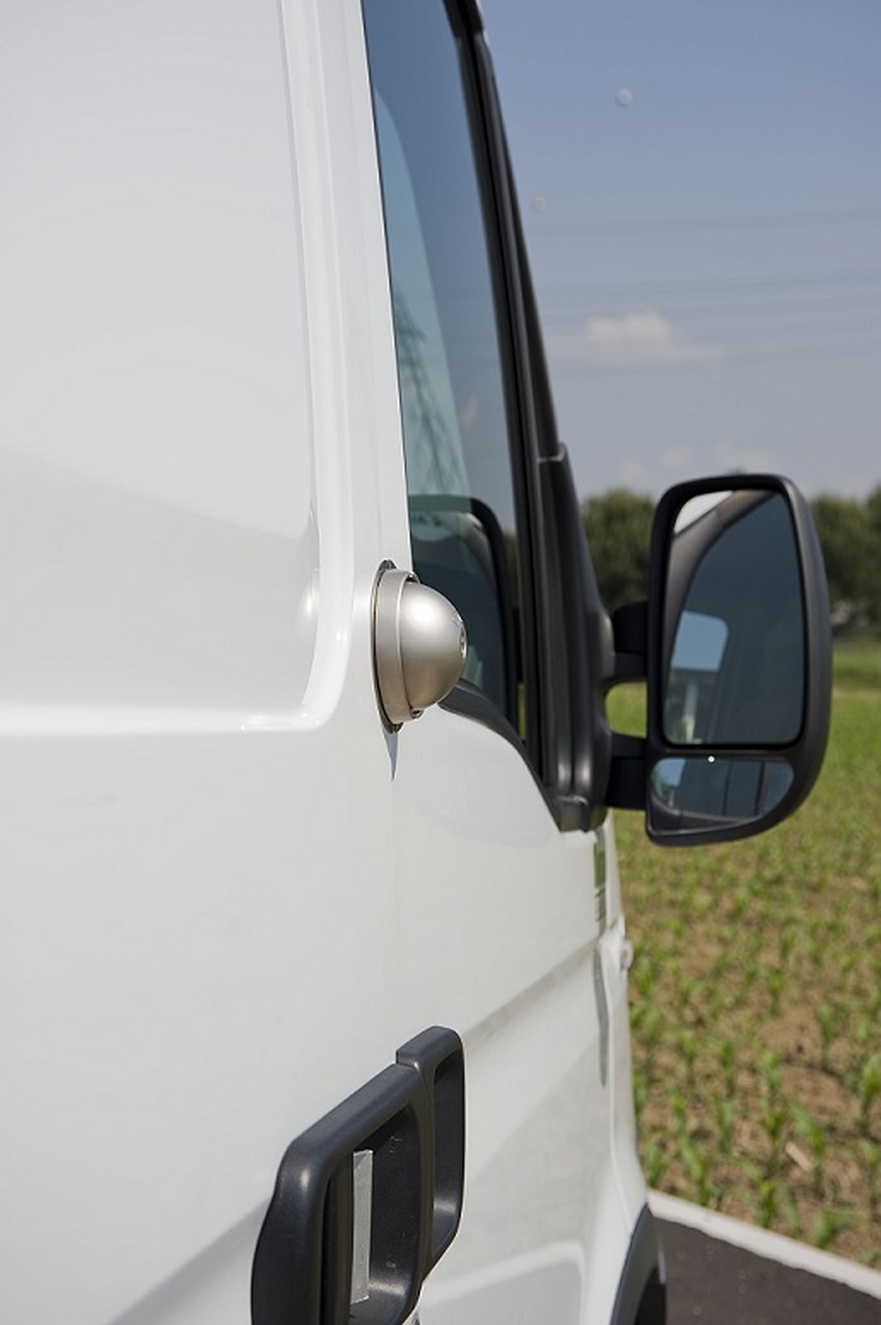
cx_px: 440
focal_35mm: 65
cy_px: 662
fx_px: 2390
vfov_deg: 31.0
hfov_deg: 20.9
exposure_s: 1/400
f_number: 10
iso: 200
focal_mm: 65
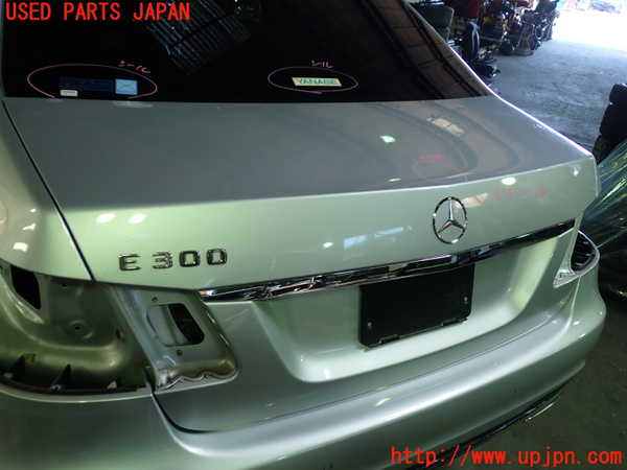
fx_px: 543
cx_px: 314
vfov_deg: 46.8
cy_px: 235
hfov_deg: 60.0
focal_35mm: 30
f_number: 2.3
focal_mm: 5.4
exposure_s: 1/60
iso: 160
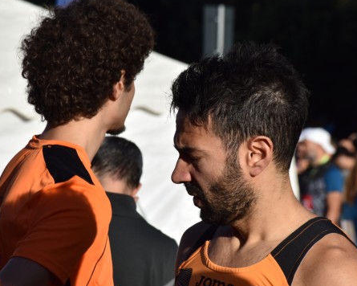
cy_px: 137
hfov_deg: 7.3
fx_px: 2811
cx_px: 208
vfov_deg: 5.8
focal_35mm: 266
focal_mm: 140
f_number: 10
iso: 320
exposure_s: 1/800
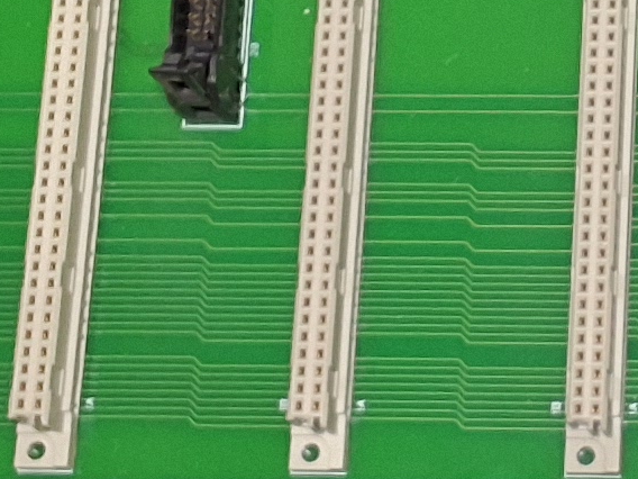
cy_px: 12
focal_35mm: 161
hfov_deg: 12.0
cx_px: 794
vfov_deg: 9.2
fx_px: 2967
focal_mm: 2.91
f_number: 1.9
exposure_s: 1/40
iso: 100
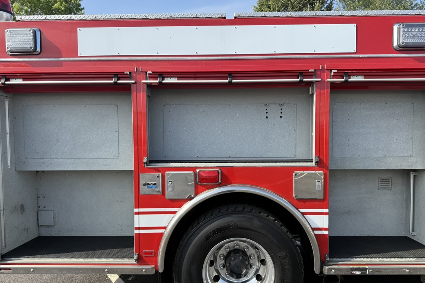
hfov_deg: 69.4
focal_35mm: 26
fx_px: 307
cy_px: 155
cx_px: 217
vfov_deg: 49.5
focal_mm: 6.76
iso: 80
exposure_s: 1/1812
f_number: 1.78
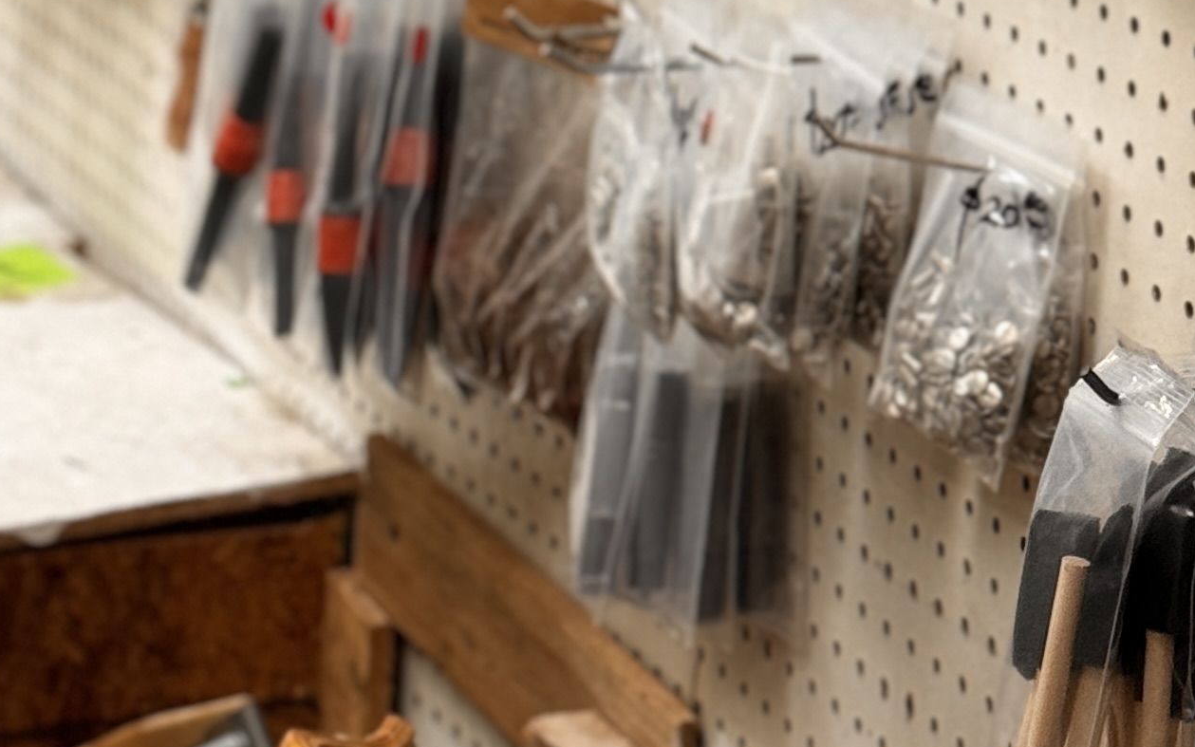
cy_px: -697
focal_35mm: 163
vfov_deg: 7.7
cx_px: 818
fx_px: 5309
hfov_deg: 12.8
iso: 100
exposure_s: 1/60
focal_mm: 6.76
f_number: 1.78
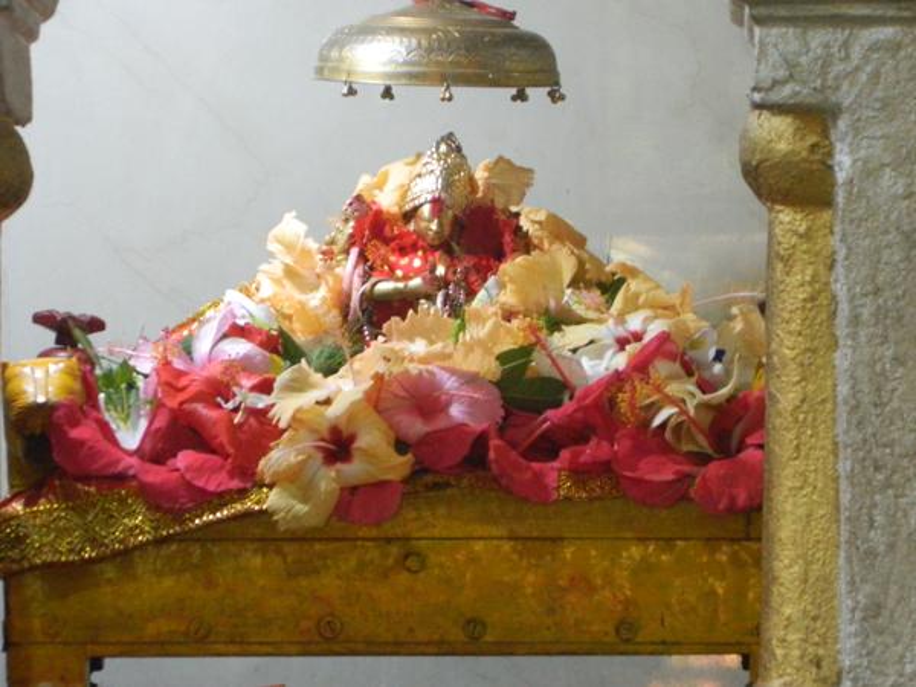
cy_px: 344
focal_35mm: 465
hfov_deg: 4.3
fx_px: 12305
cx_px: 458
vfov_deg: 3.2
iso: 800
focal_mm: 83.7
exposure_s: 1/25
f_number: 5.7
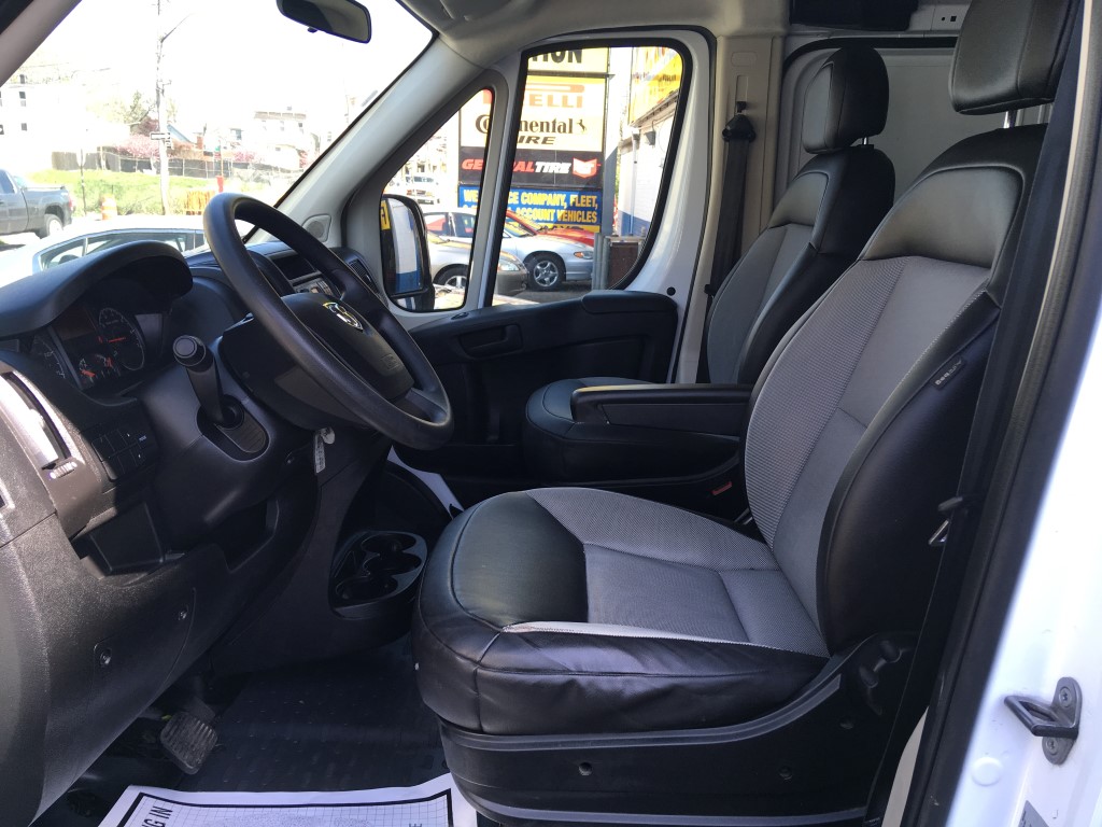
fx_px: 923
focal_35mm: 29
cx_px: 551
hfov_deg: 61.7
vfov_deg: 48.2
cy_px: 414
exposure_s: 1/120
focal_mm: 4.15
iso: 25
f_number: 2.2
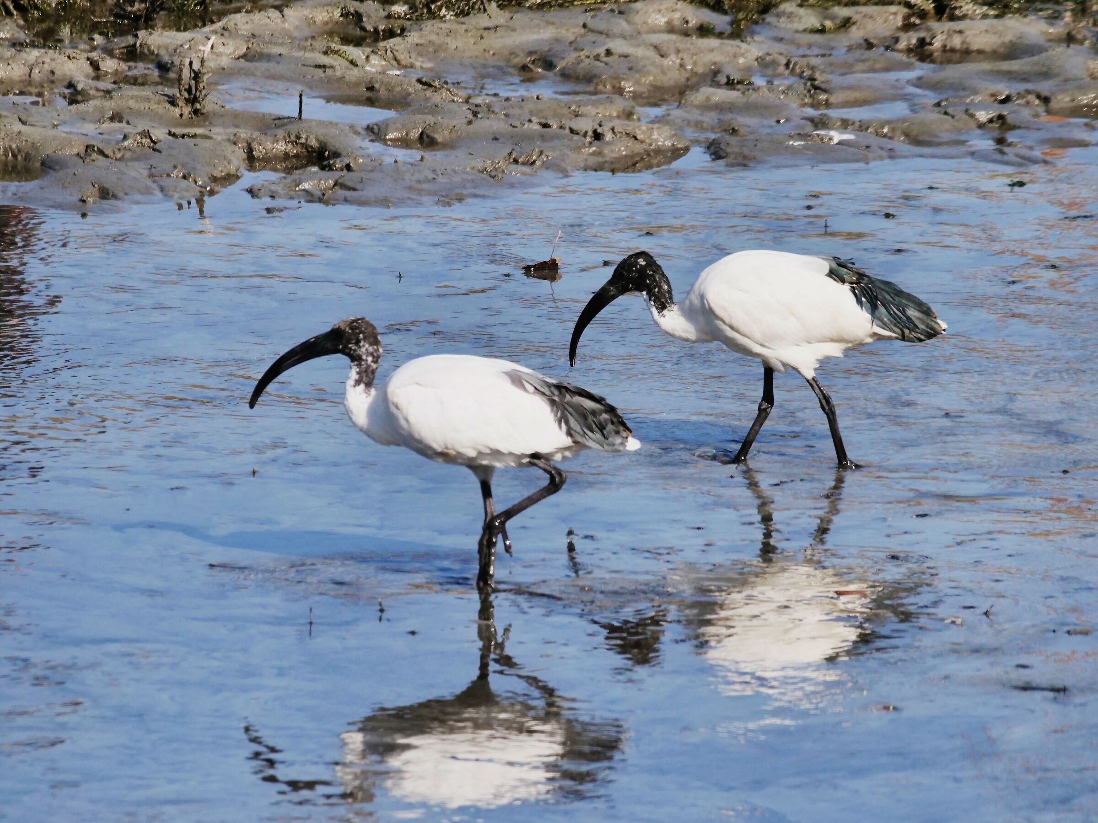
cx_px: 549
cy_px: 412
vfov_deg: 1.9
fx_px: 25376
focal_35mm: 800
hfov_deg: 2.5
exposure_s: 1/3200
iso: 800
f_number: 8
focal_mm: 400
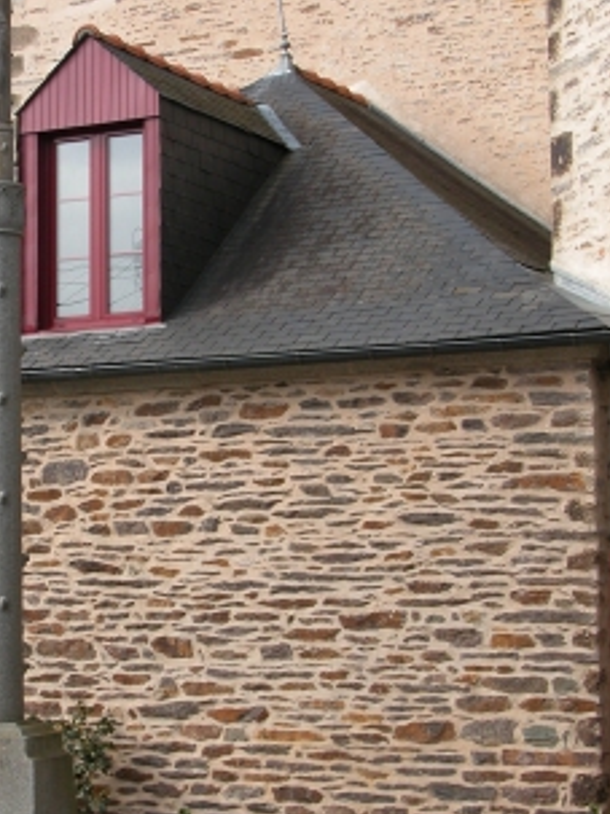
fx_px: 2304
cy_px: 443
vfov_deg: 20.0
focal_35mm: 98
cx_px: 121
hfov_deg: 15.0
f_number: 5.6
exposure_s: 1/194
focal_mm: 14.7
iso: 100
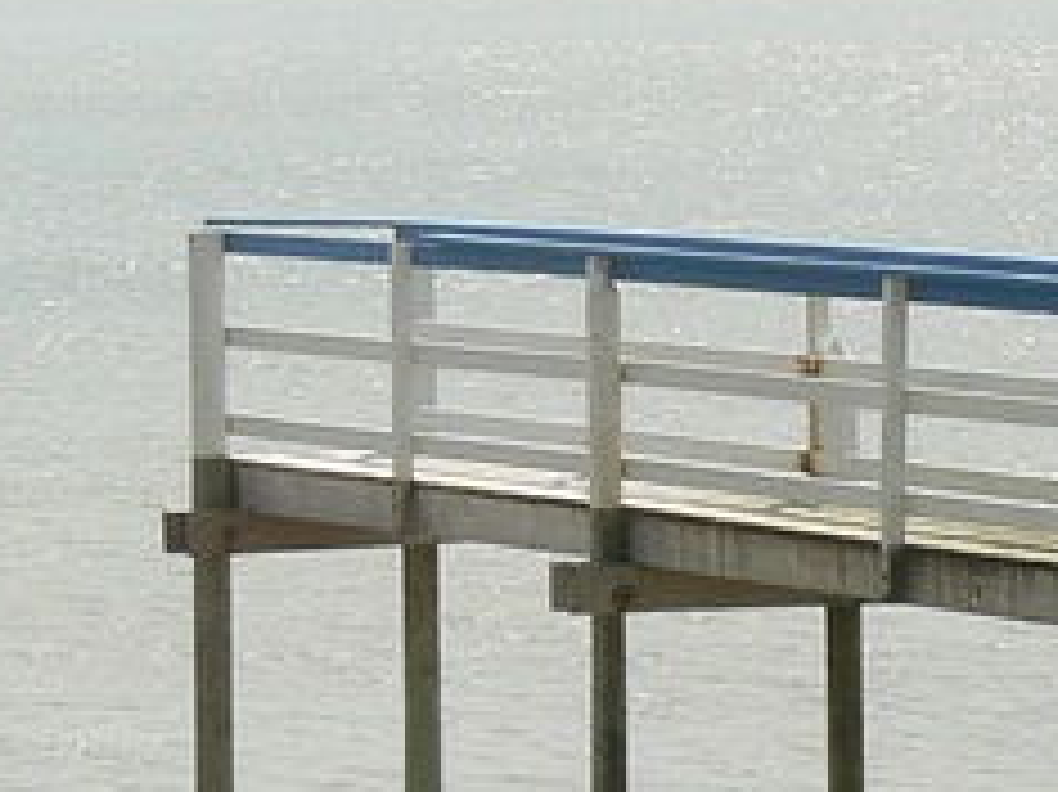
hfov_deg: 7.9
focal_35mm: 249
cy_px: 886
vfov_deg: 5.9
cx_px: 1256
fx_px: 7607
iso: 80
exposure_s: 1/500
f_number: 8
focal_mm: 10.1
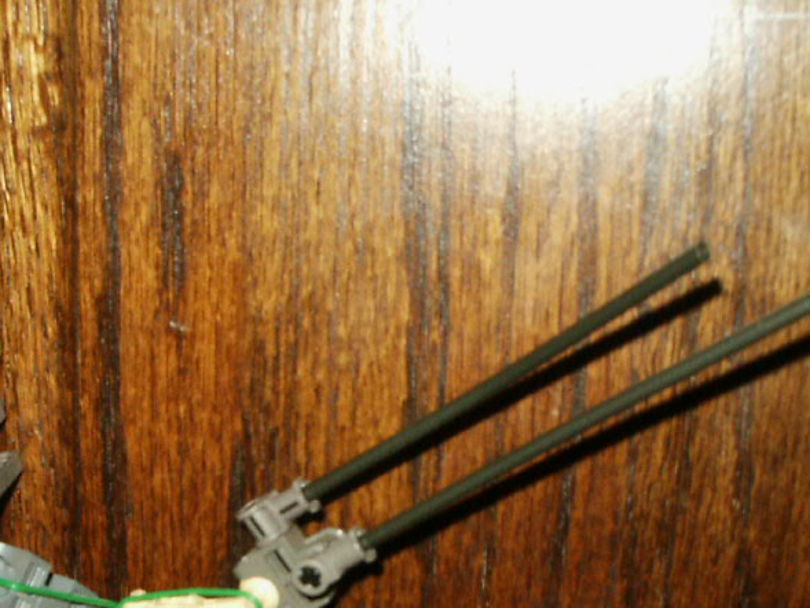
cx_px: 276
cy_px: 575
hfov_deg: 25.5
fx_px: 1779
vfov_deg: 19.0
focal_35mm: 76
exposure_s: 1/45
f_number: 6.7
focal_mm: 7.2
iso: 200
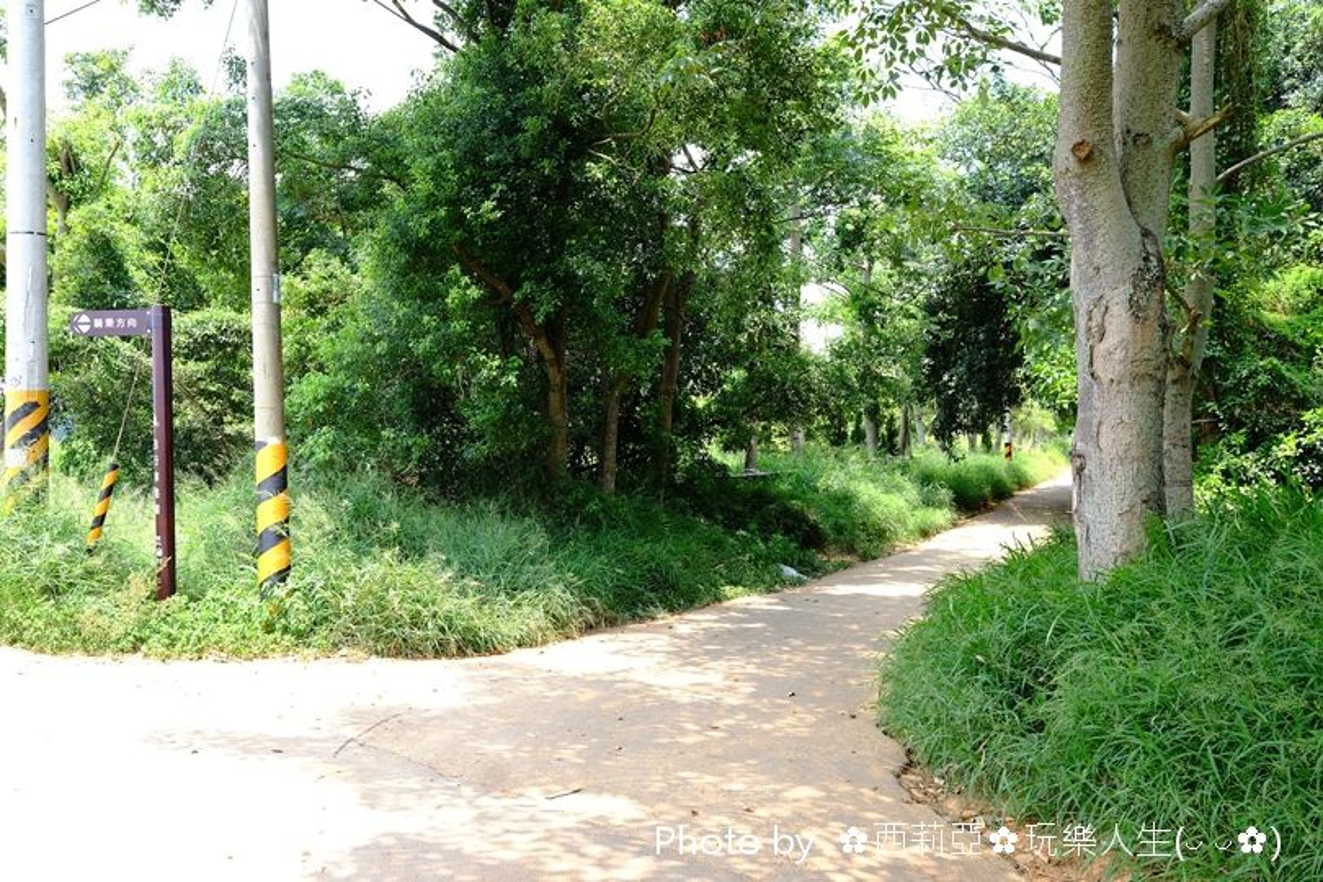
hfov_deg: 61.9
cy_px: 441
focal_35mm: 30
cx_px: 662
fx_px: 1102
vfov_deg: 43.6
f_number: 5.6
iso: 250
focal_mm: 20
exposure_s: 1/140
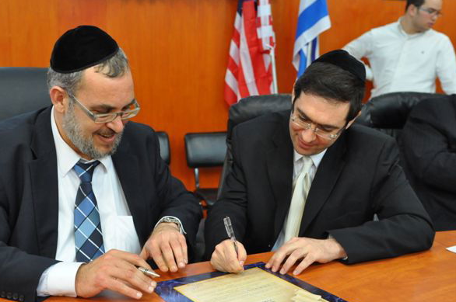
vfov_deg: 28.3
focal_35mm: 48
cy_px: 151
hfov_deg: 41.5
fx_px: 601
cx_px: 212
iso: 2000
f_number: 4
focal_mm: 29
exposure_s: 1/60
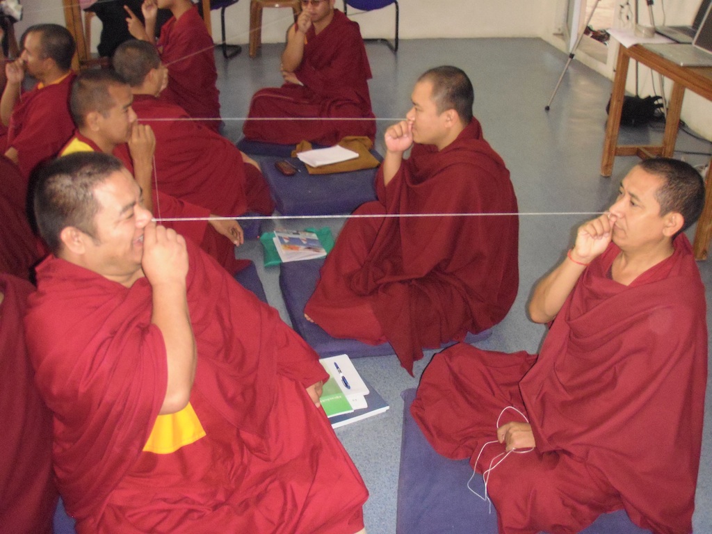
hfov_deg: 49.0
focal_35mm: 38
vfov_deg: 37.7
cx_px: 356
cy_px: 267
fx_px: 782
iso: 400
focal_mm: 6.7
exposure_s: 1/30
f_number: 3.5
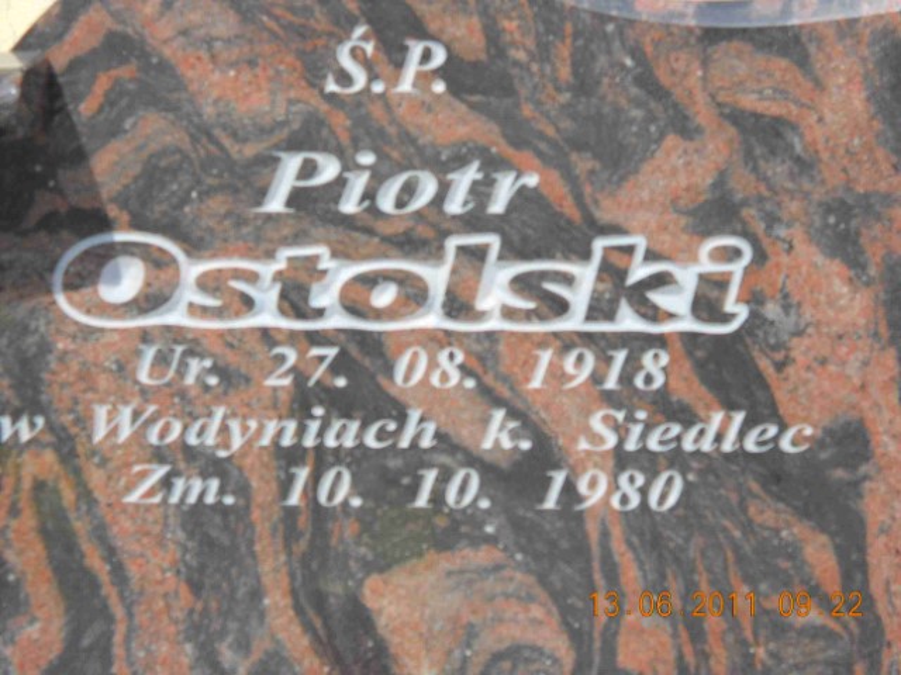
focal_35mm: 124
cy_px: 338
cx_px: 450
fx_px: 3228
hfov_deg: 15.9
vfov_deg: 12.0
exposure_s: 1/184
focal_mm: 20.49
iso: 64
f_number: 6
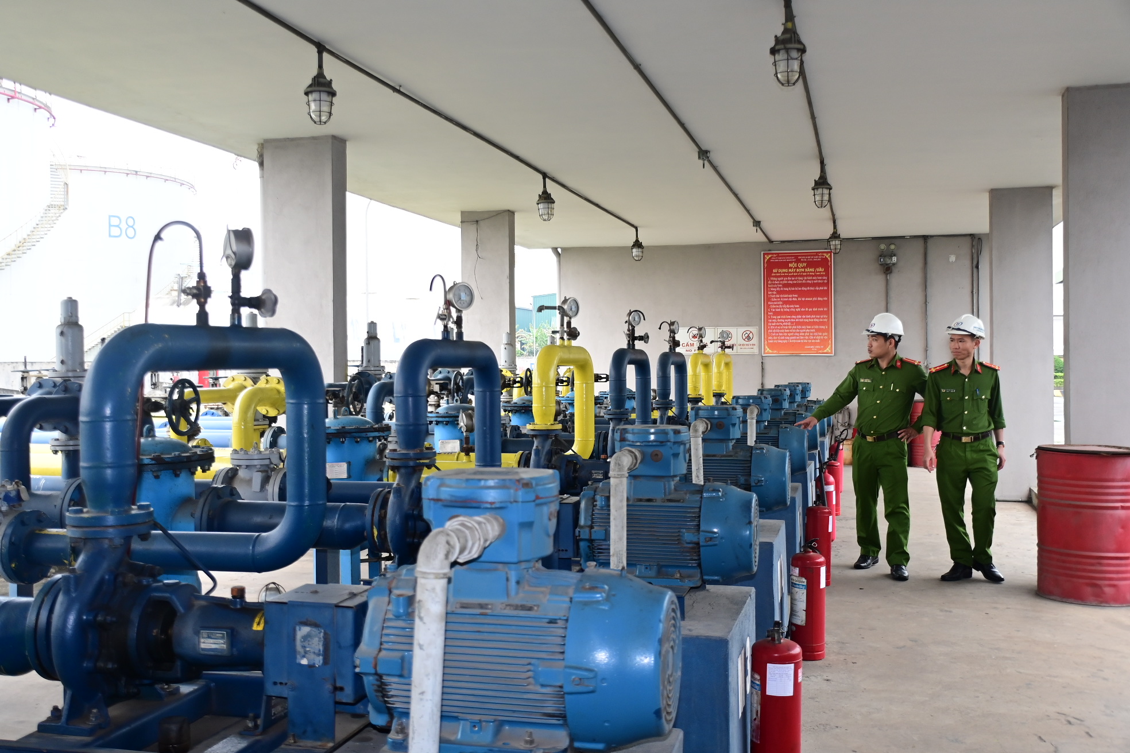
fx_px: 1130
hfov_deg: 53.1
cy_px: 376
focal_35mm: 36
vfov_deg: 36.9
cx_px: 565
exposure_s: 1/200
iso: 400
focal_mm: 24
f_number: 5
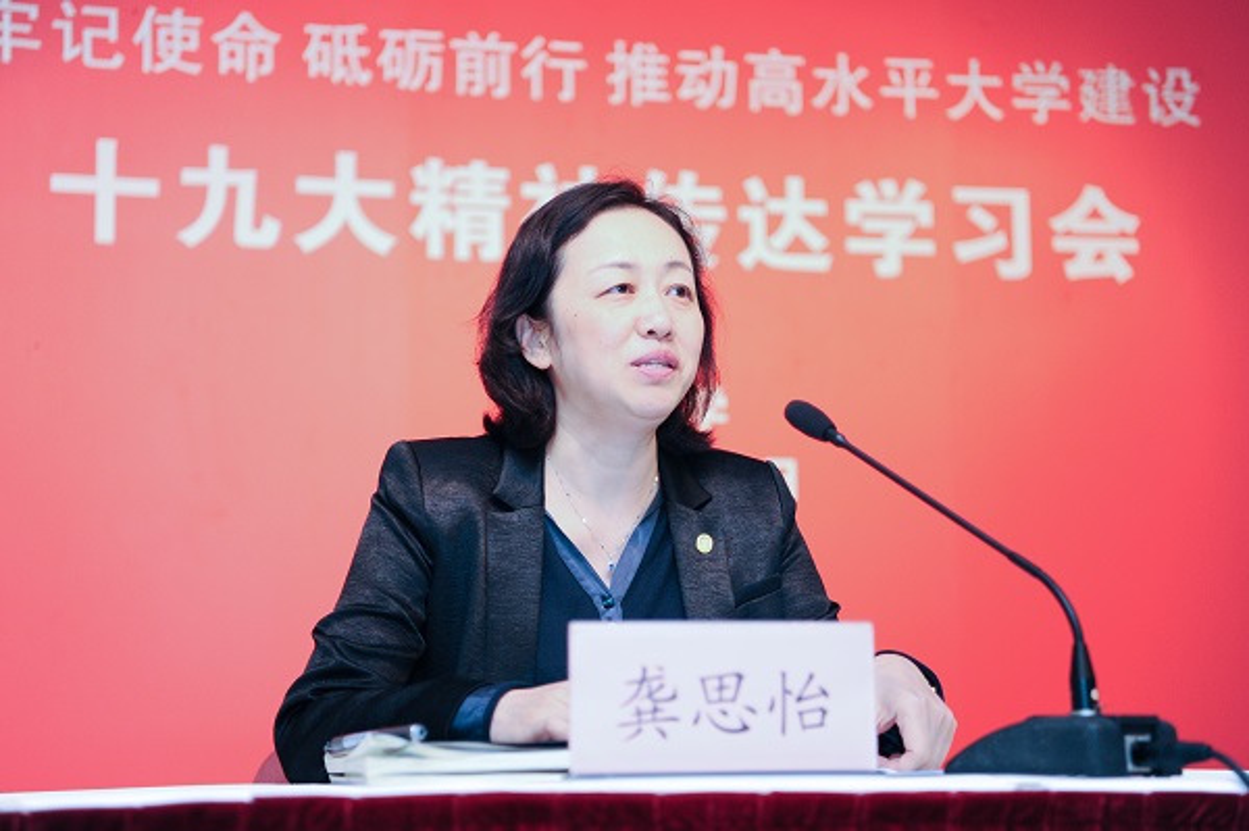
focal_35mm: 56
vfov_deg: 24.2
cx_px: 624
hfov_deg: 35.7
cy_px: 416
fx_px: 1941
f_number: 2.8
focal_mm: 56
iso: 1600
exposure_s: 1/160
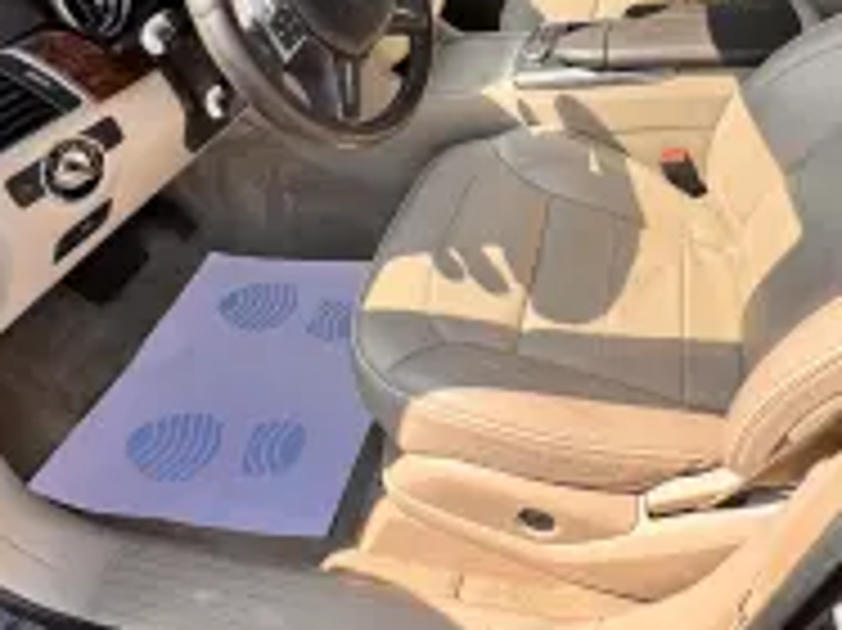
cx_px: 572
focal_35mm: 27
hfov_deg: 63.4
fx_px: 656
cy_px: 63
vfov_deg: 46.3
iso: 40
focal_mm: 2.22
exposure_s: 1/421
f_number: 2.2
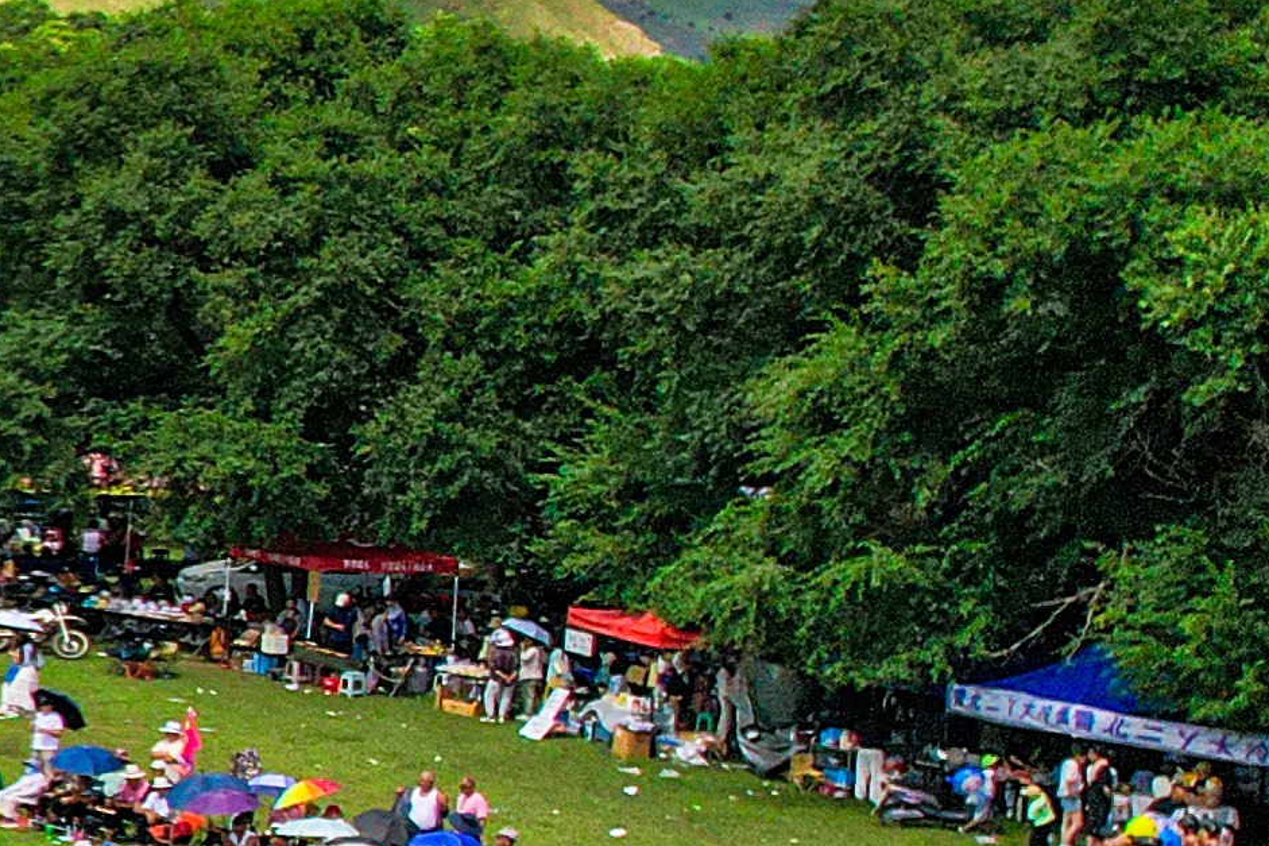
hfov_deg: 12.2
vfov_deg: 10.7
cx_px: -1937
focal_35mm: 128
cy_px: 622
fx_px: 4511
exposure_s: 1/350
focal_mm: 8.38
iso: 100
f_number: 2.8
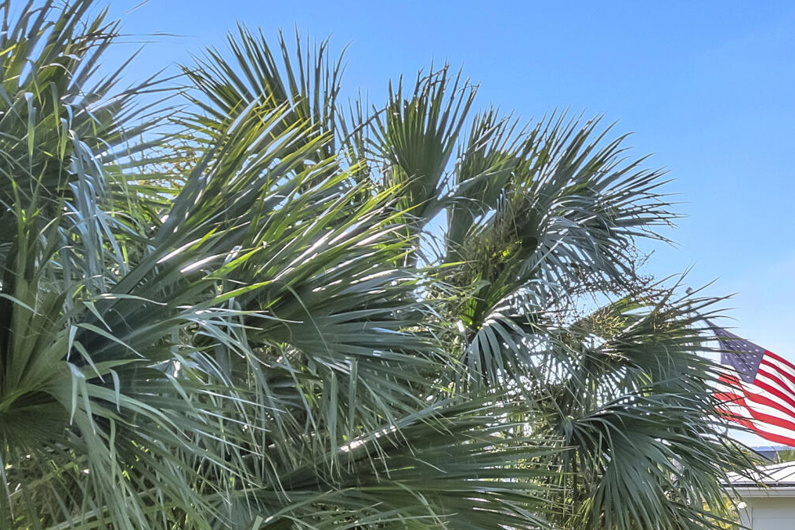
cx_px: 1046
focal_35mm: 65
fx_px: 1436
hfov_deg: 26.2
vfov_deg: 20.5
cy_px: 483
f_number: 2.8
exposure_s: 1/1000
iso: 100
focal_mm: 8.38
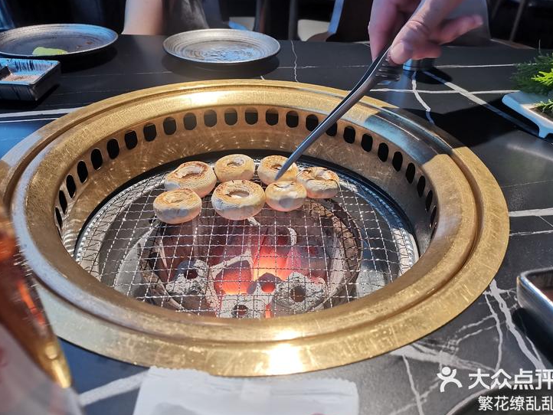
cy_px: 211
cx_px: 283
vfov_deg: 51.4
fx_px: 431
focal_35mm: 27
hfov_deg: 65.3
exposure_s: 1/100
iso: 320
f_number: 1.8
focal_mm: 4.75
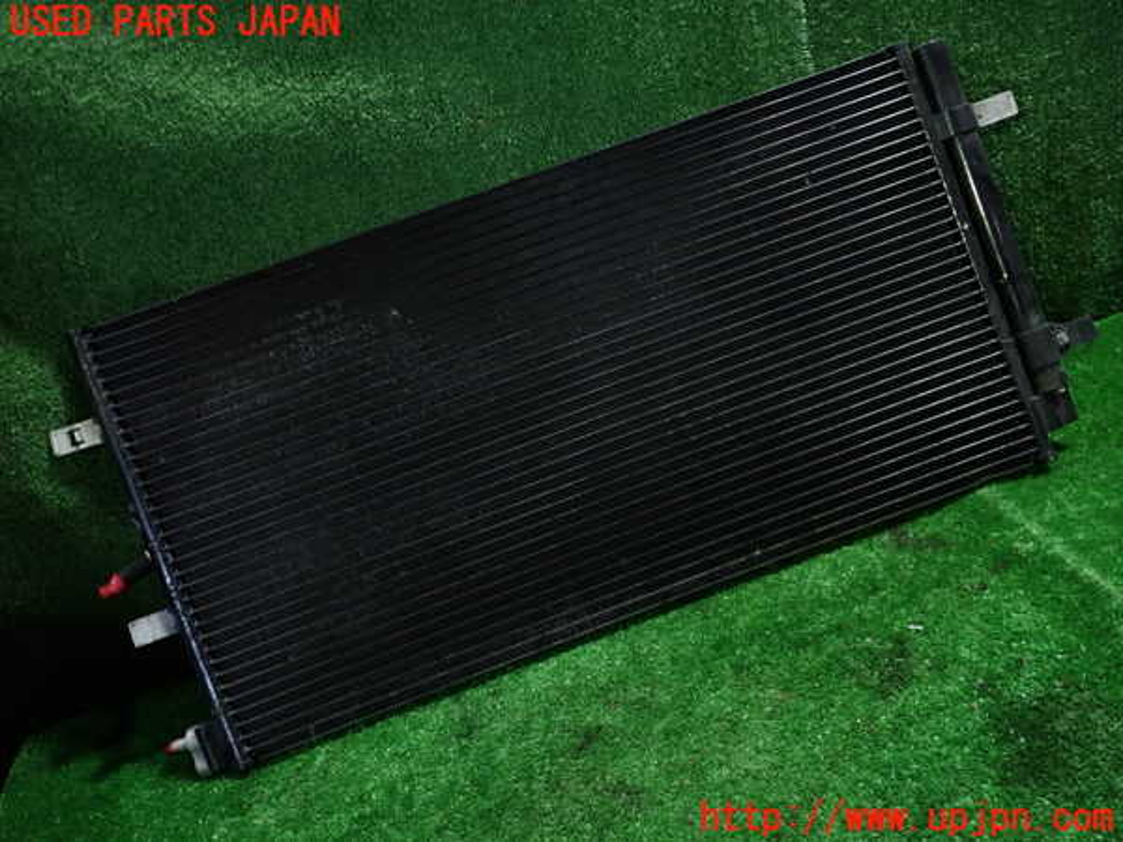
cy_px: 421
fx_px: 973
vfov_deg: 46.8
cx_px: 562
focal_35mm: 30
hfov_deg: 60.0
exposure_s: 1/30
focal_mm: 5.4
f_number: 2.3
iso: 250
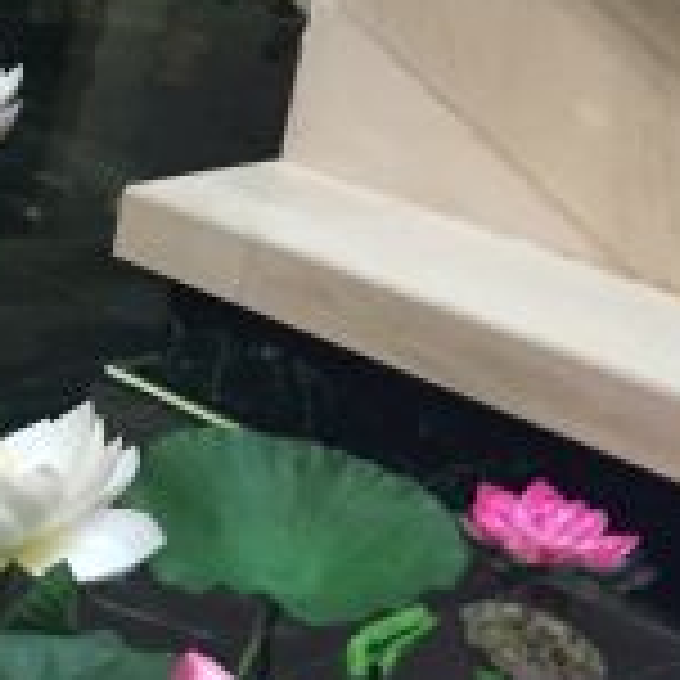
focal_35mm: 119
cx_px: -707
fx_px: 2645
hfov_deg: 12.7
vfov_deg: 14.6
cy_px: 119
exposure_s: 1/20
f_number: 2.2
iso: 250
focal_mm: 4.15
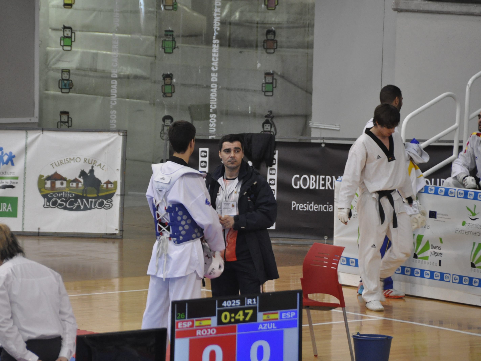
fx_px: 4530
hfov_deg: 6.1
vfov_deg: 4.6
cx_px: 215
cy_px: 180
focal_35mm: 326
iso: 1600
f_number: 5.6
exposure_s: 1/80
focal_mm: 200
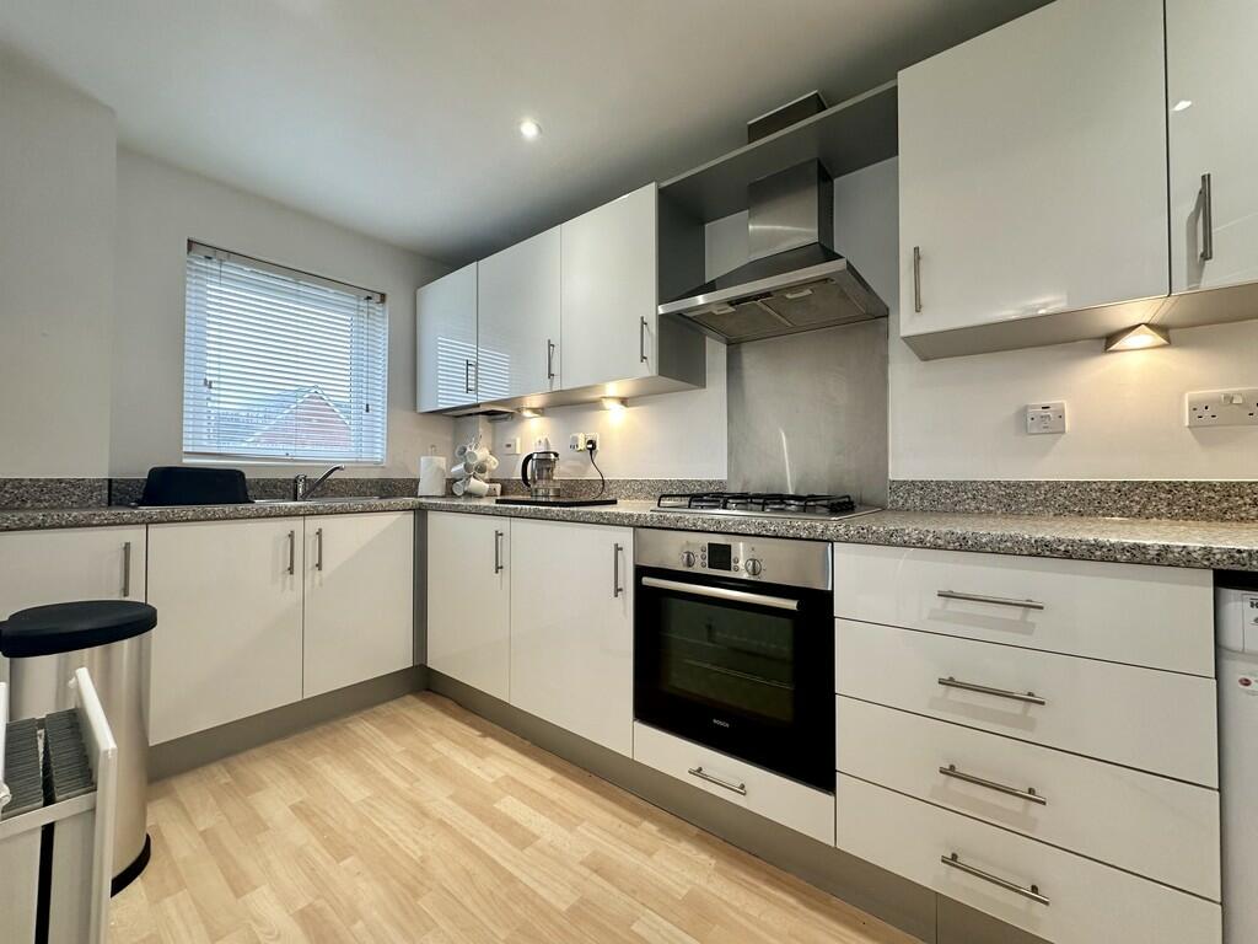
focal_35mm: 14
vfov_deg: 85.7
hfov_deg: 102.1
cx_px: 629
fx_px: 509
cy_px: 472
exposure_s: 1/100
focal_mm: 2.22
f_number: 2.2
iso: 160
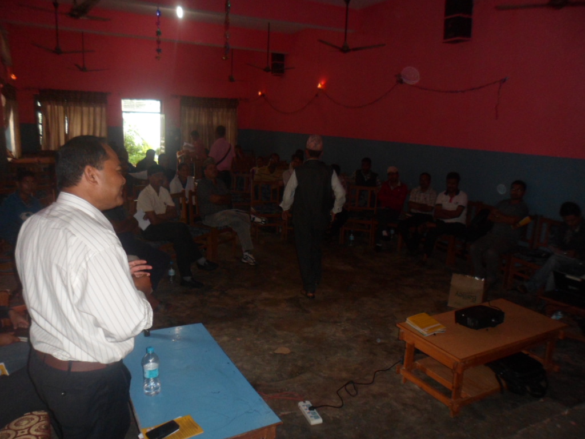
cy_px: 220
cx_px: 292
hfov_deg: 67.3
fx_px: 439
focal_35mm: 26
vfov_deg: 53.1
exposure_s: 1/45
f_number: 3.3
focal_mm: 4.9
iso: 200
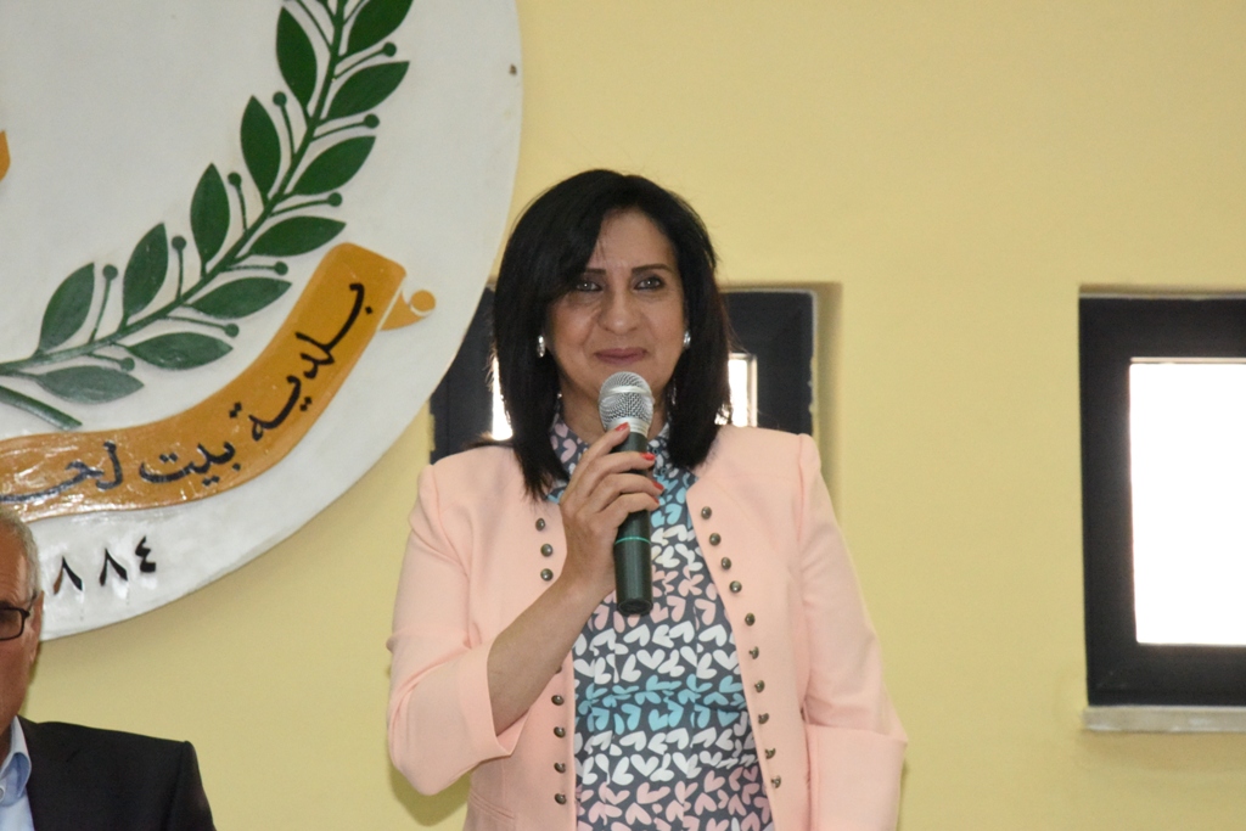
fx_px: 3634
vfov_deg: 13.0
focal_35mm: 105
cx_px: 623
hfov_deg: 19.5
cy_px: 416
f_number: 14
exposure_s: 1/250
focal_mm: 105
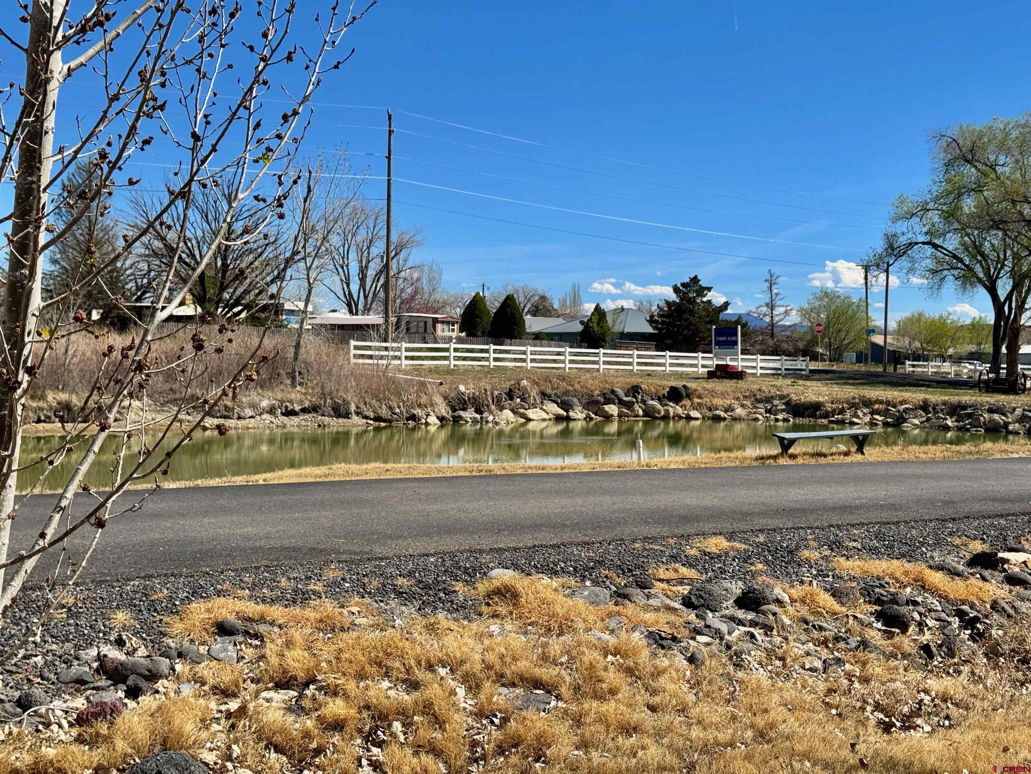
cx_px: 516
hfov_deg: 39.7
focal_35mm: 48
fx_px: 1430
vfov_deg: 30.3
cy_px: 387
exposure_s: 1/5376
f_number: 1.78
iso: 64
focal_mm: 6.76
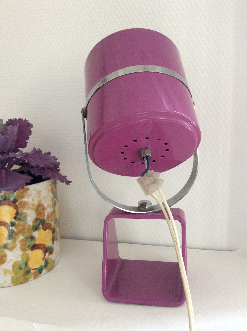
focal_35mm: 32
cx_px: 124
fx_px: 305
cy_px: 166
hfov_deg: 44.1
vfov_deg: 56.9
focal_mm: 3.3
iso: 200
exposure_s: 1/25
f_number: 2.4
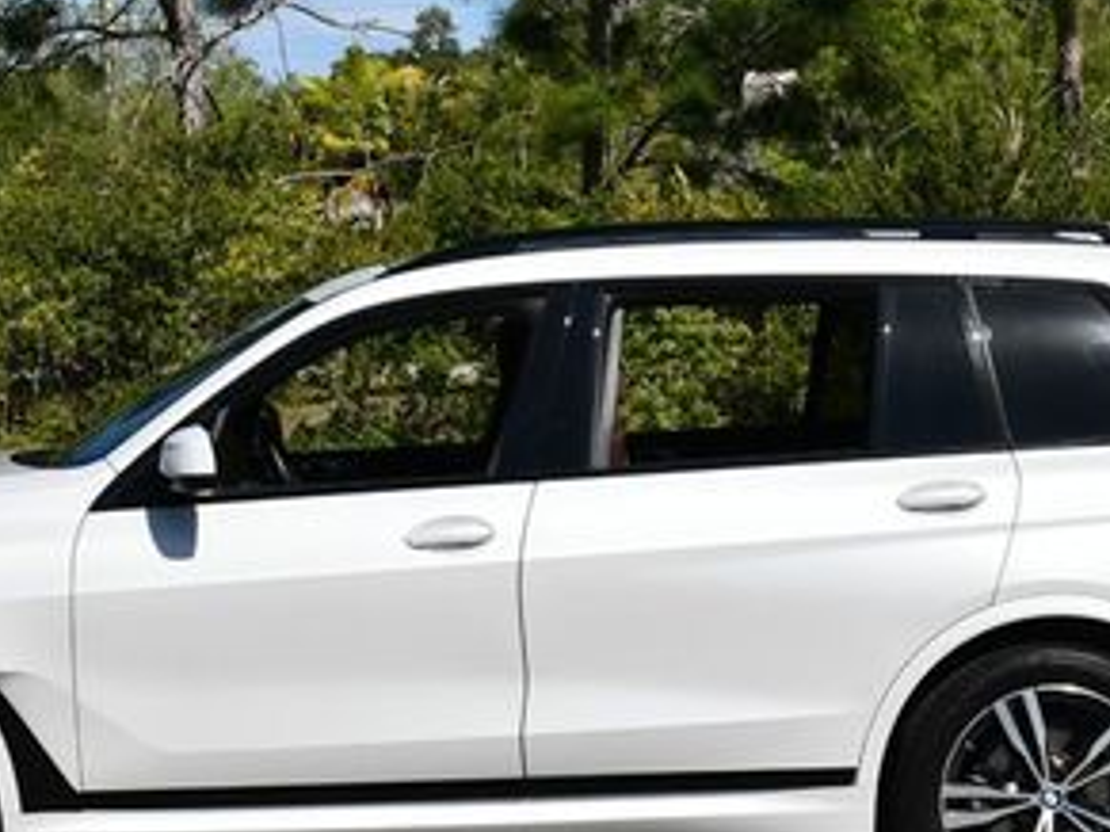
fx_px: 3526
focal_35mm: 110
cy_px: 275
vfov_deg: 13.4
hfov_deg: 17.9
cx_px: 473
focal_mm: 26
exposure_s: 1/320
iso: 100
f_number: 9
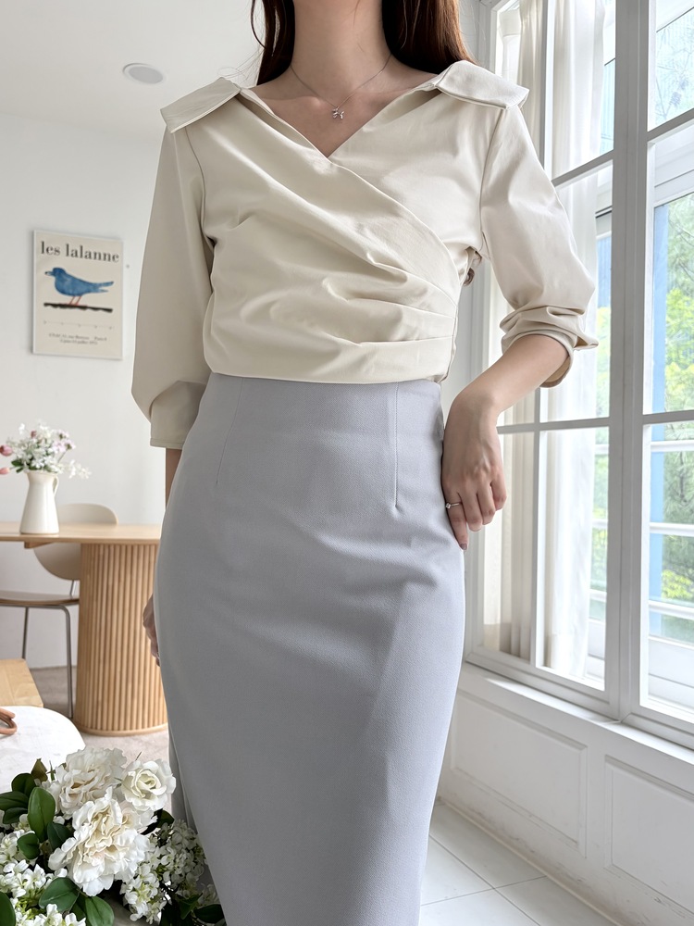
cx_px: 347
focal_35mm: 26
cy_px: 463
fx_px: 695
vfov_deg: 67.3
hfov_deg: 53.1
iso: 40
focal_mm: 5.96
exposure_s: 1/122
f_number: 1.6
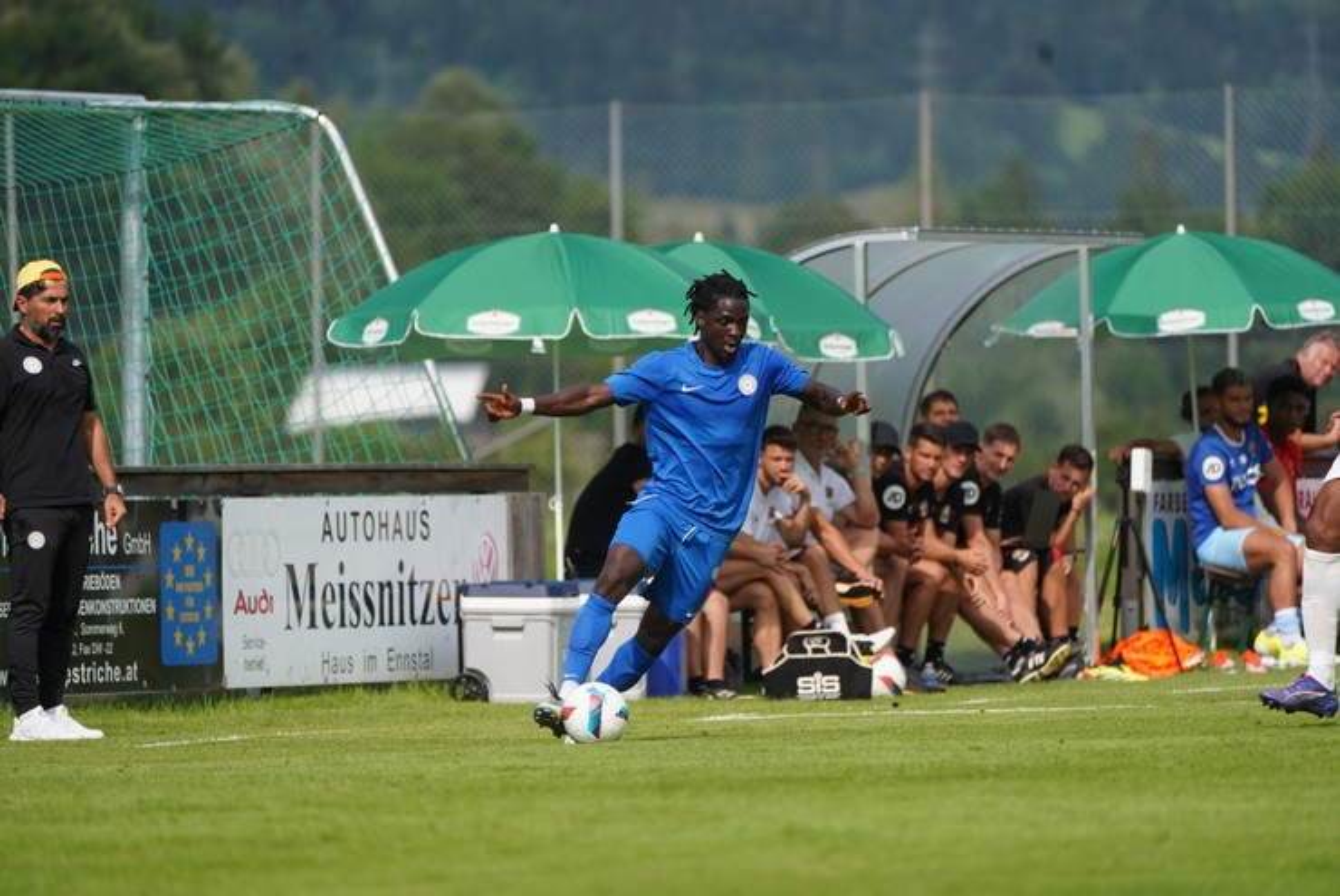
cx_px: 670
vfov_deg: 3.4
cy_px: 448
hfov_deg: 5.1
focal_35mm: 400
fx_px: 14903
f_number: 5.6
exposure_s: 1/2000
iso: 500
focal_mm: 400
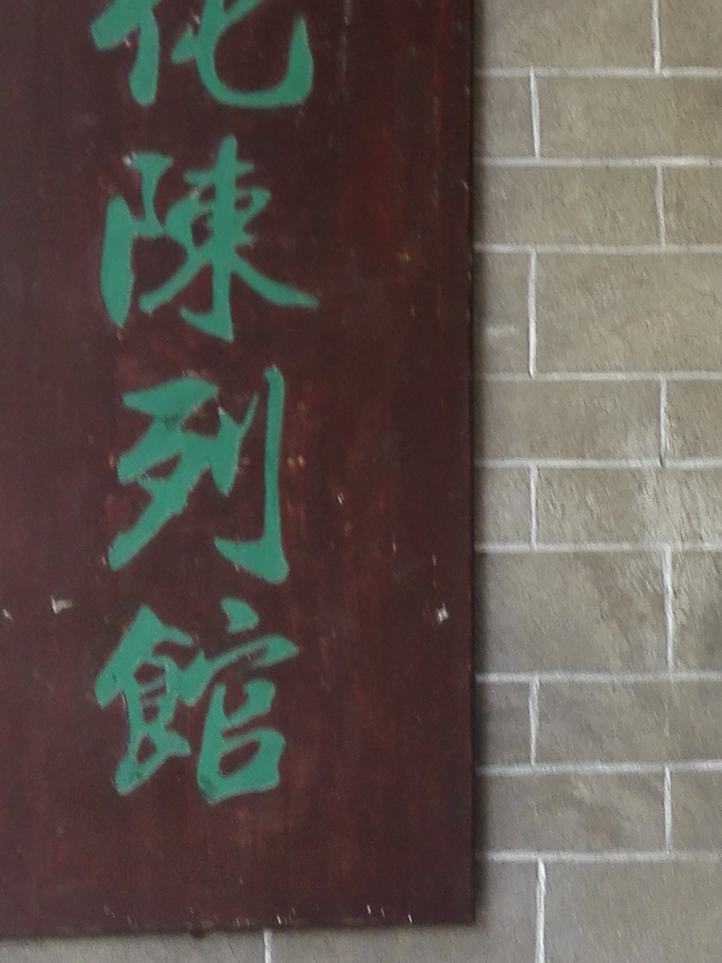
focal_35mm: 91
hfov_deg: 16.2
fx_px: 2531
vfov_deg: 21.2
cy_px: 129
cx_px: 228
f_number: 2
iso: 80
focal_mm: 3.79
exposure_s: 1/25
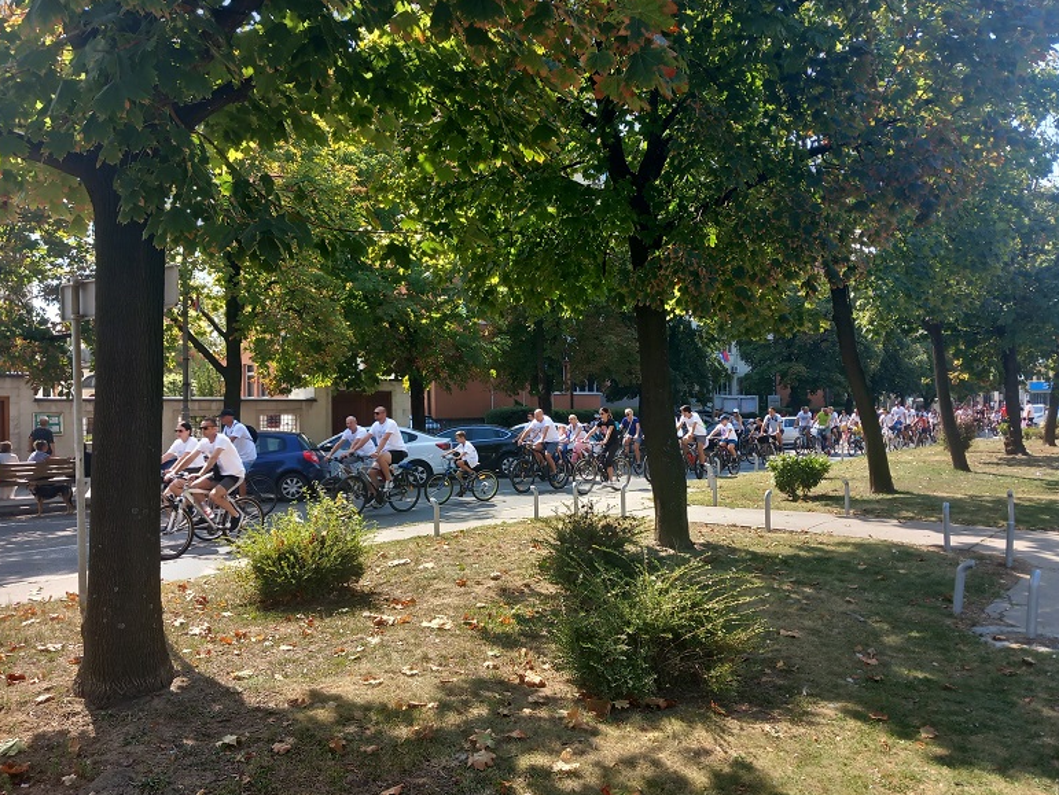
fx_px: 857
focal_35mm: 28
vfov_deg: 49.8
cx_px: 534
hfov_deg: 63.4
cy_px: 409
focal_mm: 4
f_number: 1.8
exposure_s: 1/113
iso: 20
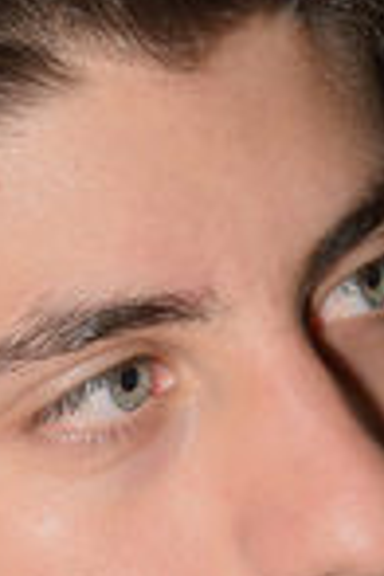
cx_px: 198
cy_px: 772
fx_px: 4112
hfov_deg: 5.3
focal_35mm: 257
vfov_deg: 7.9
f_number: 4.8
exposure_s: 1/160
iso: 100
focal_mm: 42
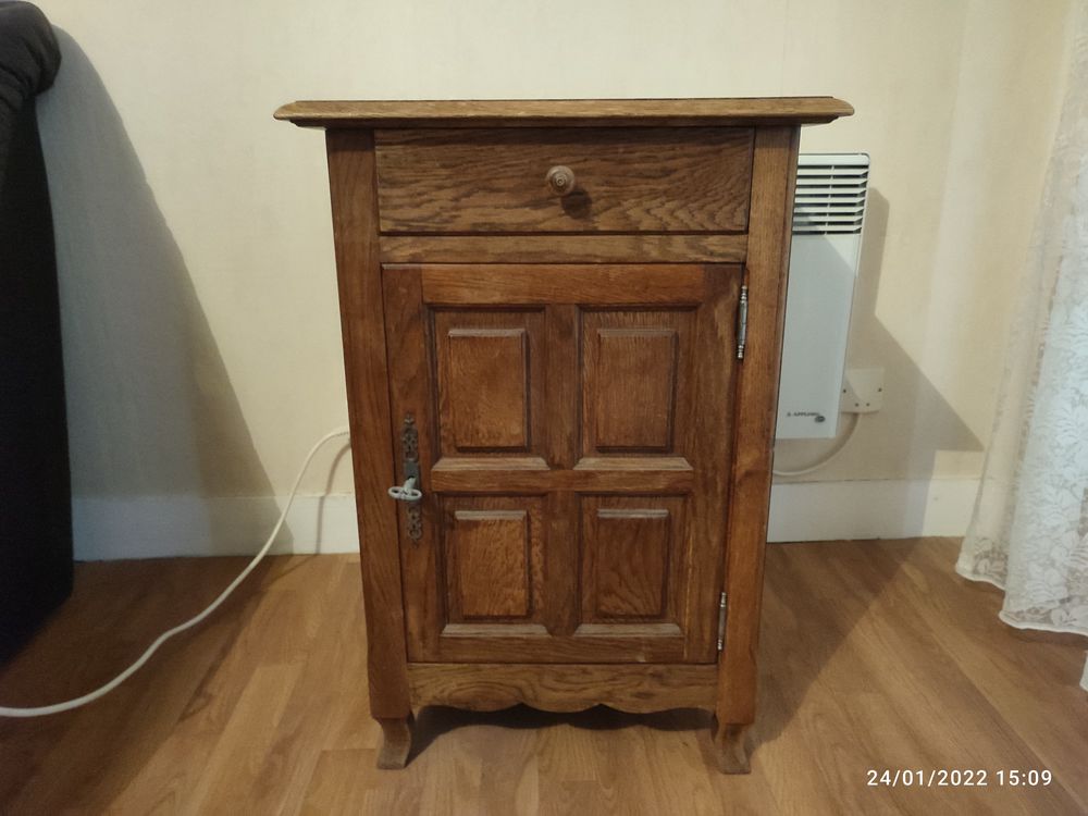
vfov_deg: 54.9
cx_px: 544
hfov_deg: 69.4
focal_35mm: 25
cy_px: 408
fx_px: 786
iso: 4716
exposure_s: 1/14
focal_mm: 6.04
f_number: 1.9
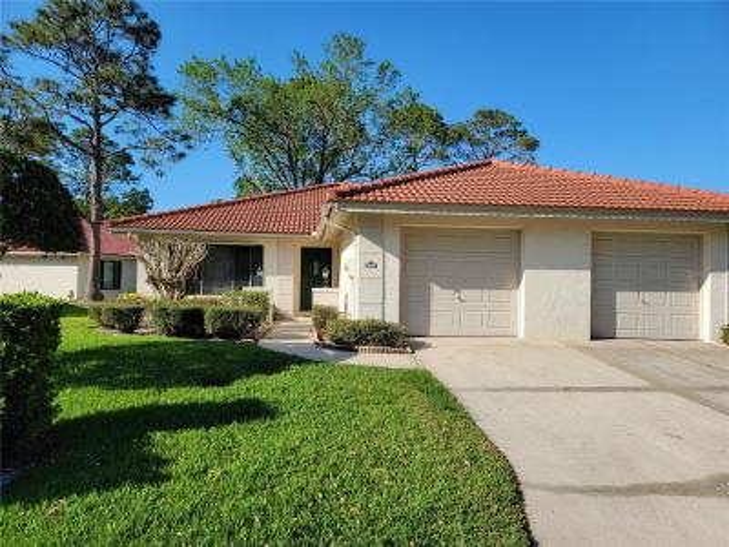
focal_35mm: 24
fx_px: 505
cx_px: 364
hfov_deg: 71.6
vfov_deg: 56.8
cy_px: 274
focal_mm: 6.7
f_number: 1.8
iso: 16
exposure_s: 1/857
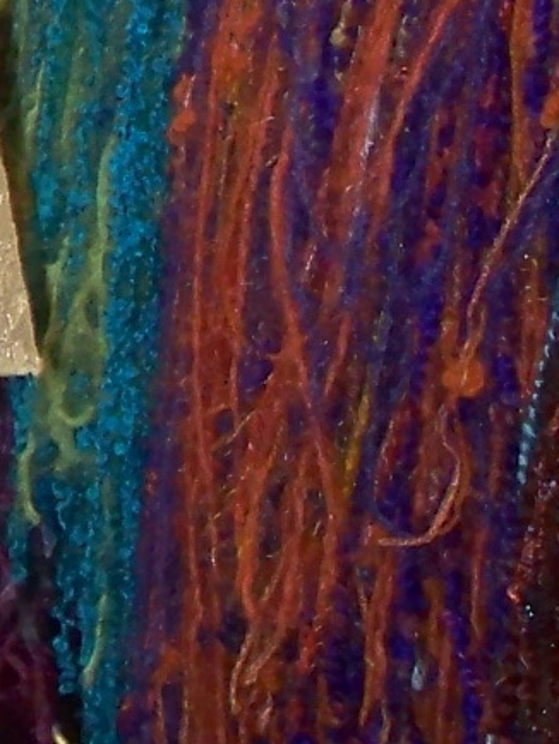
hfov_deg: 6.1
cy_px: -406
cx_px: -688
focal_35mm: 235
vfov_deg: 8.2
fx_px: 5055
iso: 200
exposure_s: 1/30
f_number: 2.8
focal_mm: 7.54
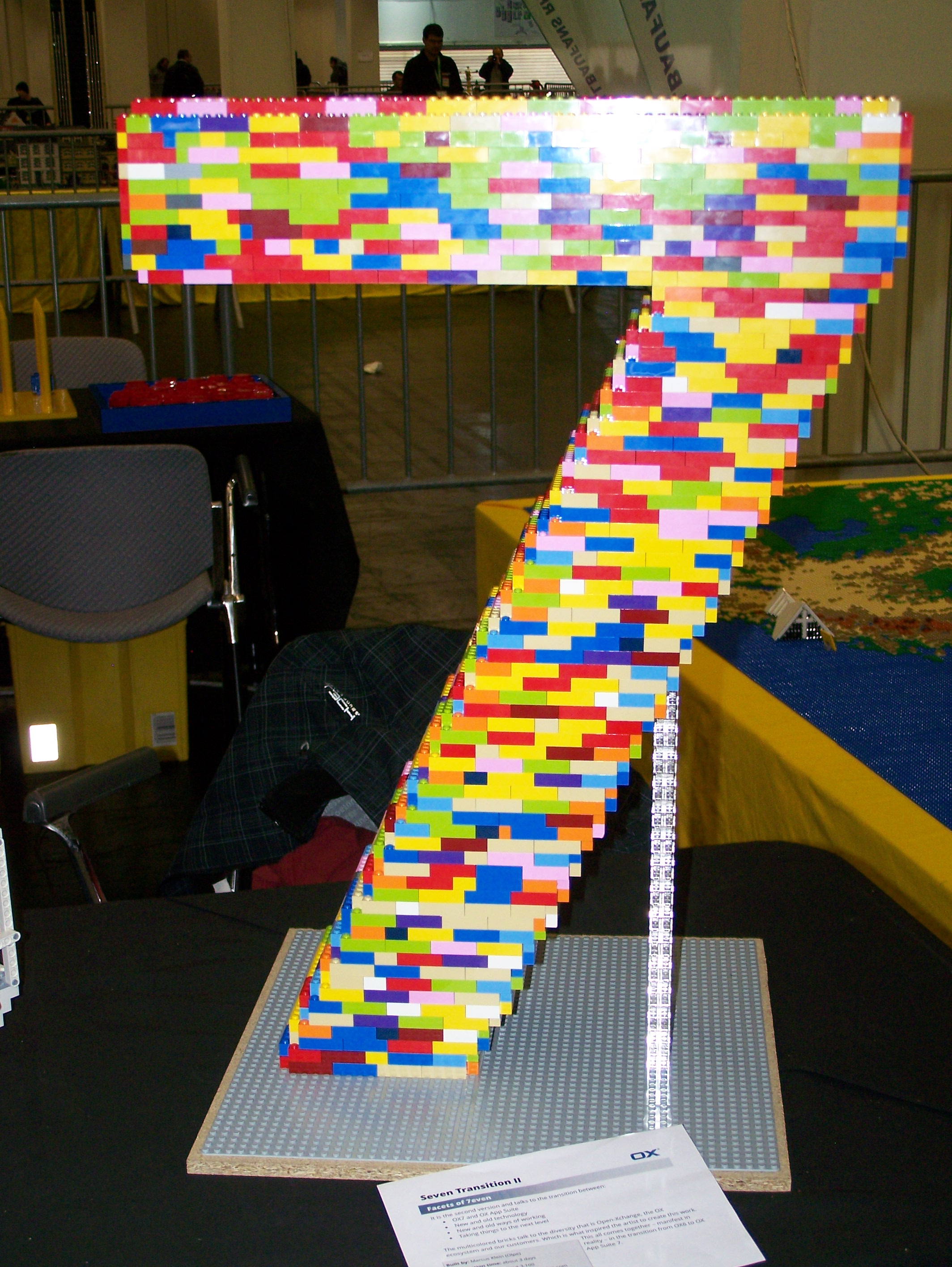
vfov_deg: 32.7
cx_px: 476
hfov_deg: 24.8
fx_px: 2161
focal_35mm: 59
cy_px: 634
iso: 160
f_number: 3.1
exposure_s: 1/60
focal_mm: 9.8
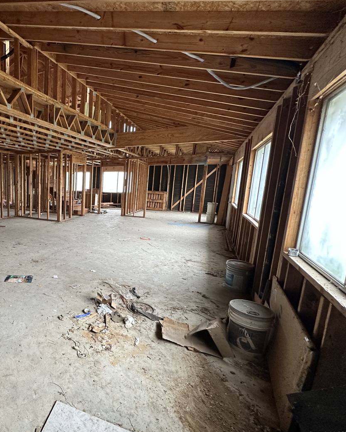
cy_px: 219
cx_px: 52
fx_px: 243
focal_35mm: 19
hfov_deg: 62.5
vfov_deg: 83.3
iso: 200
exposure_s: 1/99
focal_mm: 2.22
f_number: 2.2
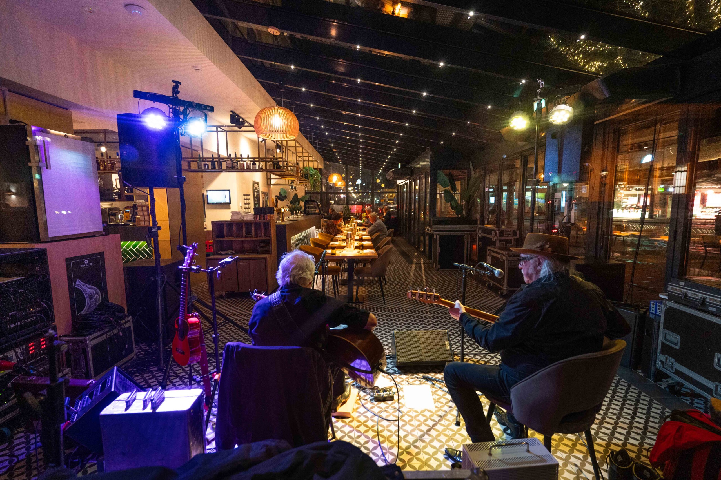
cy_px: 240
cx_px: 360
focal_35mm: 16
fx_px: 330
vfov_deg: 72.0
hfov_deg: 95.0
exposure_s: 1/60
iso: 3200
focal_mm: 16.5
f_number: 4
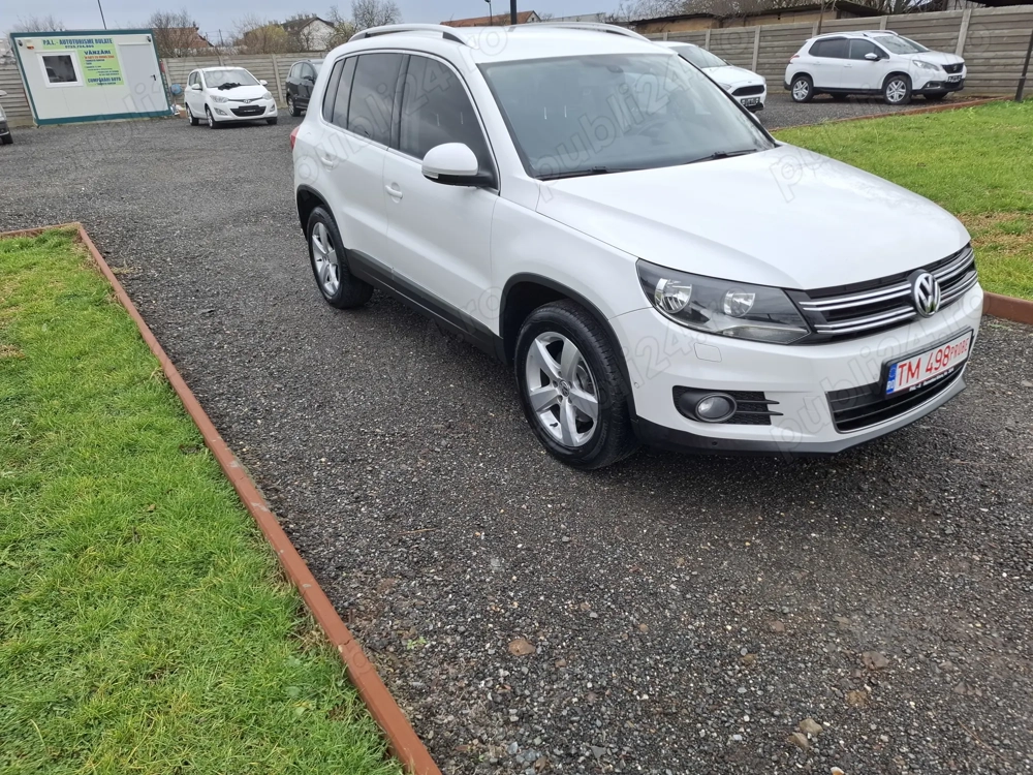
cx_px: 516
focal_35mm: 23
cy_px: 388
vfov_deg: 58.9
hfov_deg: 73.9
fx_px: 686
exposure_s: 1/312
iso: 50
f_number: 1.8
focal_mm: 5.54
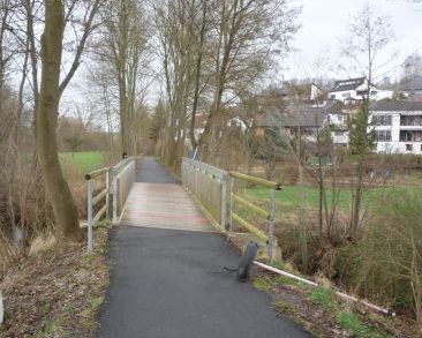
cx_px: 183
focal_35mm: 41
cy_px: 187
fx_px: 512
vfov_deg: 36.5
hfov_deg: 44.7
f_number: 3.3
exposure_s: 1/100
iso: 100
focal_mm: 5.2
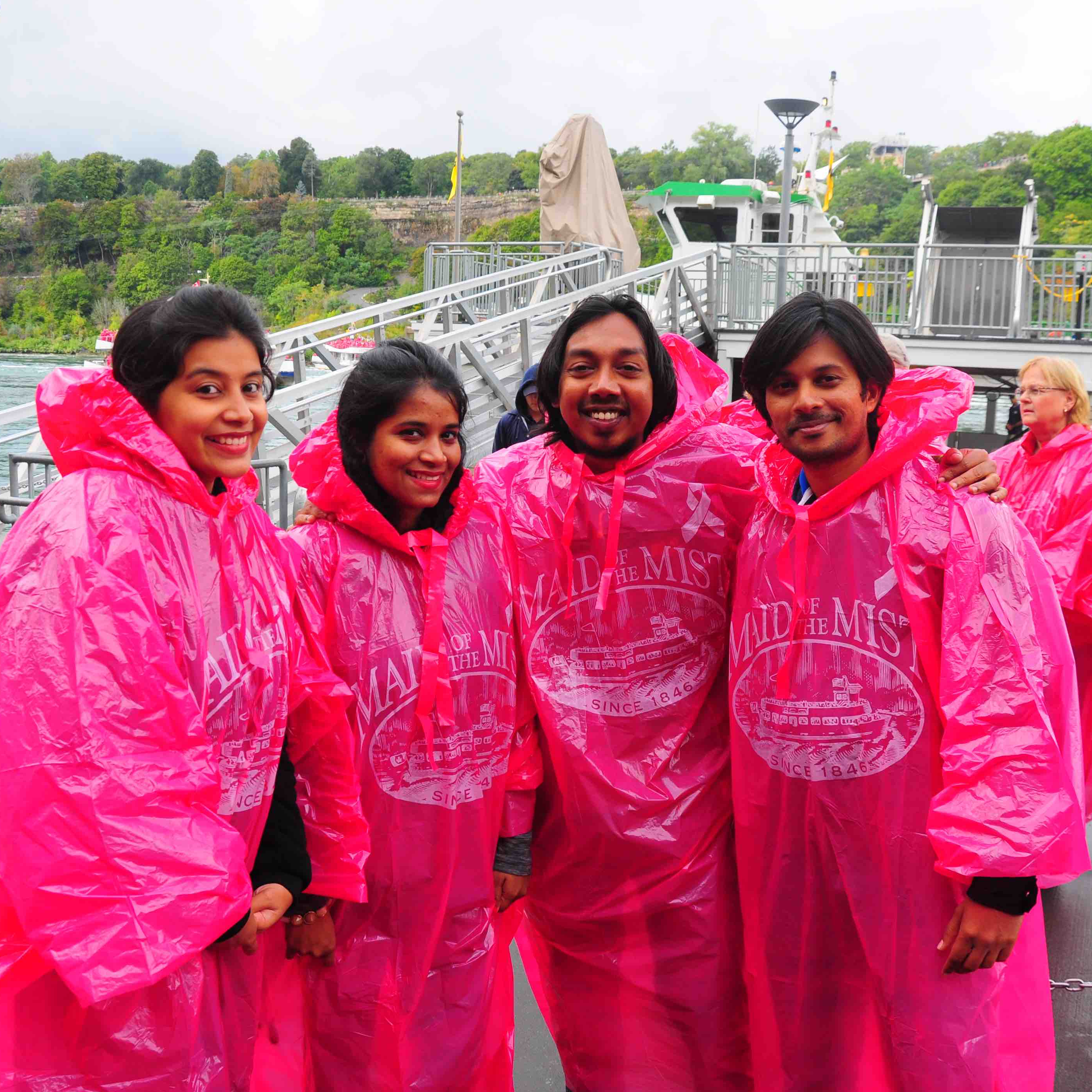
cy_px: 552
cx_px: 542
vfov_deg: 47.2
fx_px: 1249
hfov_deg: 47.2
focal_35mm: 35
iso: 200
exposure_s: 1/200
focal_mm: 18
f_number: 8
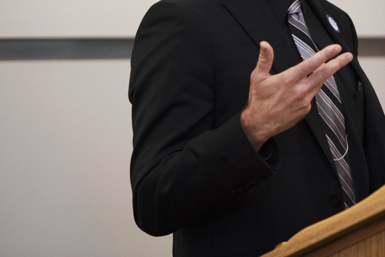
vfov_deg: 3.7
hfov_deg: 5.5
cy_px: -13
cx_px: 421
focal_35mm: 374
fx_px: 3999
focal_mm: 165
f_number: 2.8
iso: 800
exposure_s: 1/250
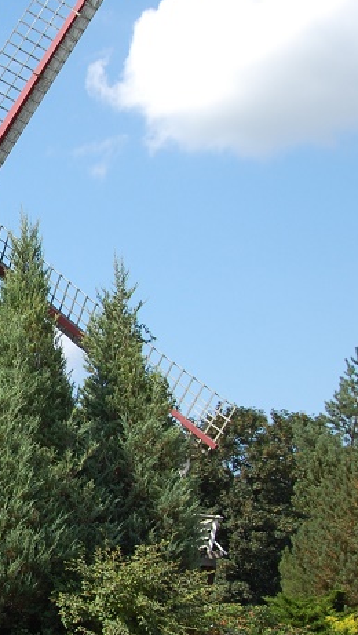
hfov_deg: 11.7
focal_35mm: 100
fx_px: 1684
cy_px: 297
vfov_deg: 21.3
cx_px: -161
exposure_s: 1/320
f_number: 9
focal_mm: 30
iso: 200
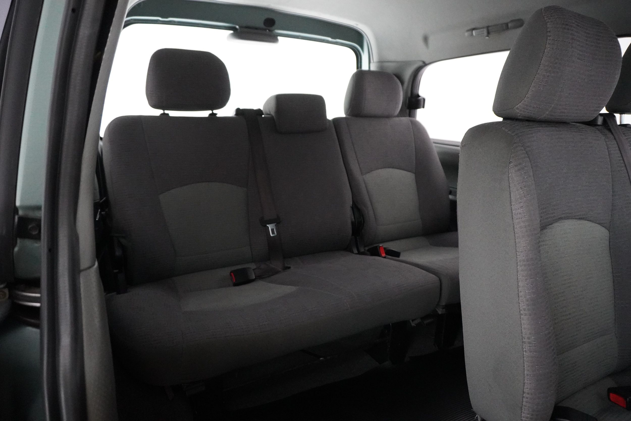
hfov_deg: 73.7
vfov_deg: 53.1
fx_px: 421
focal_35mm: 24
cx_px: 316
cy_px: 210
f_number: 3.5
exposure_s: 1/50
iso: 6400
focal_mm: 16
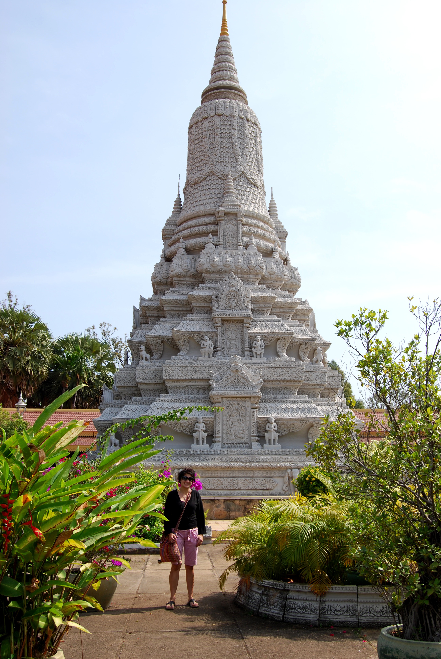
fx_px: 660
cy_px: 330
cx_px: 220
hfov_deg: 37.0
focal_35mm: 36
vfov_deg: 53.1
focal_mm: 24
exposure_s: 1/250
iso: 100
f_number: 8
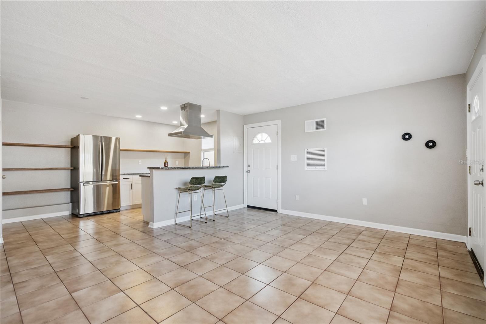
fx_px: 216
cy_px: 162
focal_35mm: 16
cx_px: 243
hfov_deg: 96.7
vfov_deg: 73.8
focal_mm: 16
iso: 1000
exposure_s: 1/50
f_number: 8
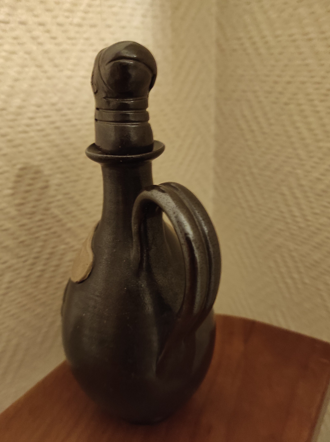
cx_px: 158
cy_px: 226
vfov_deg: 65.4
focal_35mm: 27
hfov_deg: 51.3
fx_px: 344
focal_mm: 5.43
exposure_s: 1/20
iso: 1352
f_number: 1.89
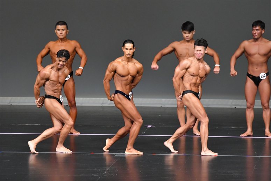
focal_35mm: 270
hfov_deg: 7.6
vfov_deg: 5.1
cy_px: 90
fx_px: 2032
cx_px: 136
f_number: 5.6
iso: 5000
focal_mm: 180
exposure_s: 1/400
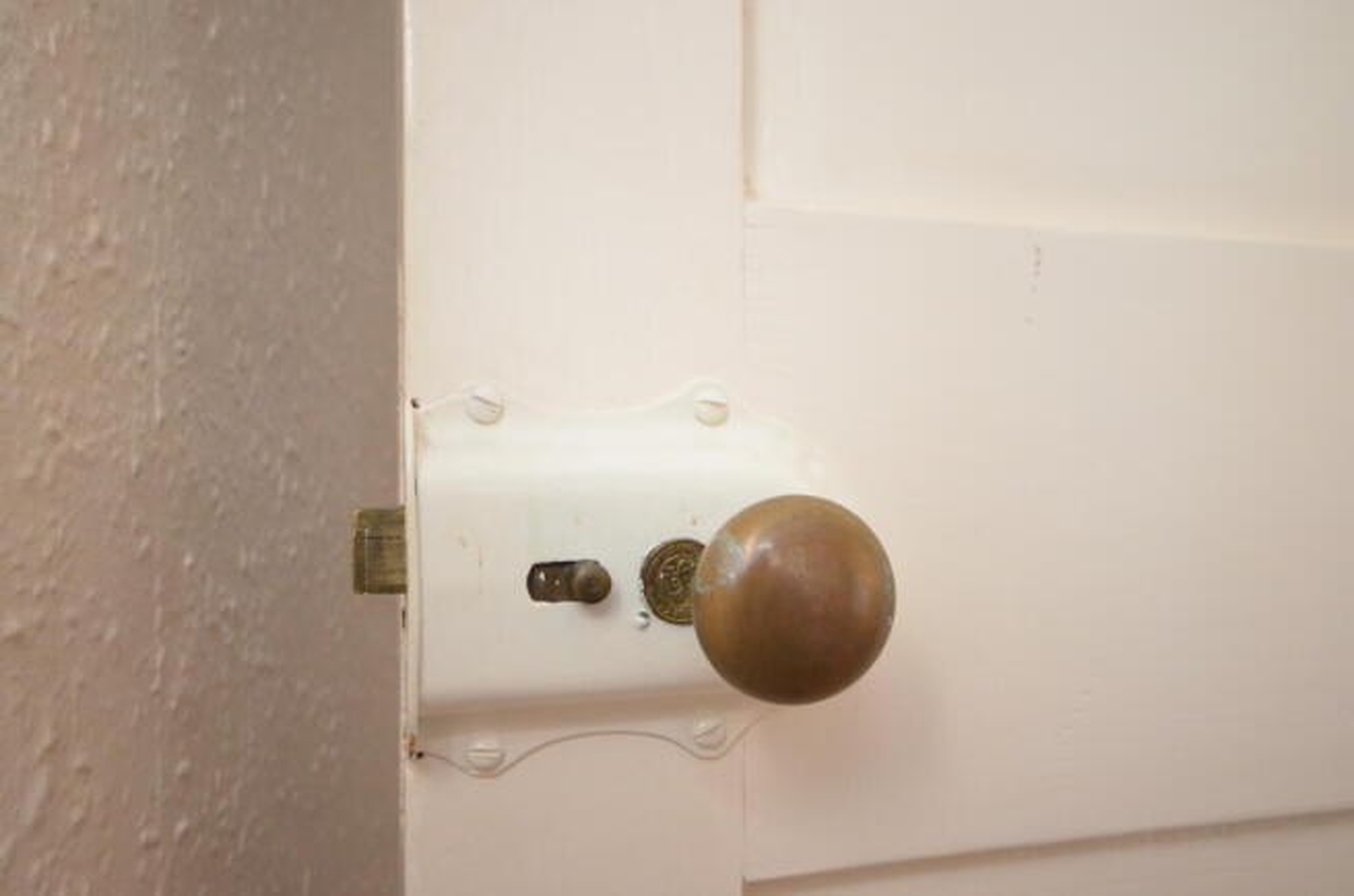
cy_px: 448
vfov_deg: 43.4
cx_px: 677
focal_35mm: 30
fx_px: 1126
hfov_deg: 62.0
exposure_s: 1/60
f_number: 5.6
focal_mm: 20
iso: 3200
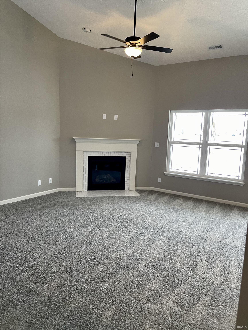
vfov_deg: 67.3
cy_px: 165
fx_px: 248
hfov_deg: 53.1
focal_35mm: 26
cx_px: 124
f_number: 1.6
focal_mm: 5.1
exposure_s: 1/60
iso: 125
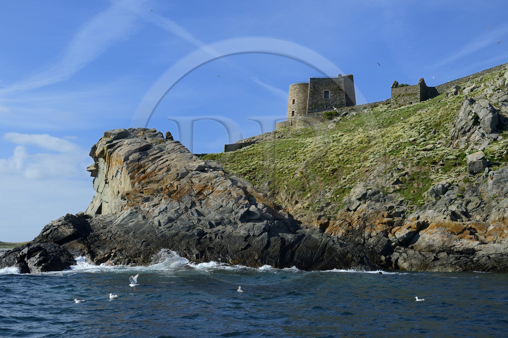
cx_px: 254
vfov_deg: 30.5
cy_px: 169
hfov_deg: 44.5
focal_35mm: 44
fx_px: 620
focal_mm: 44
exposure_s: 1/1000
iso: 400
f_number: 9
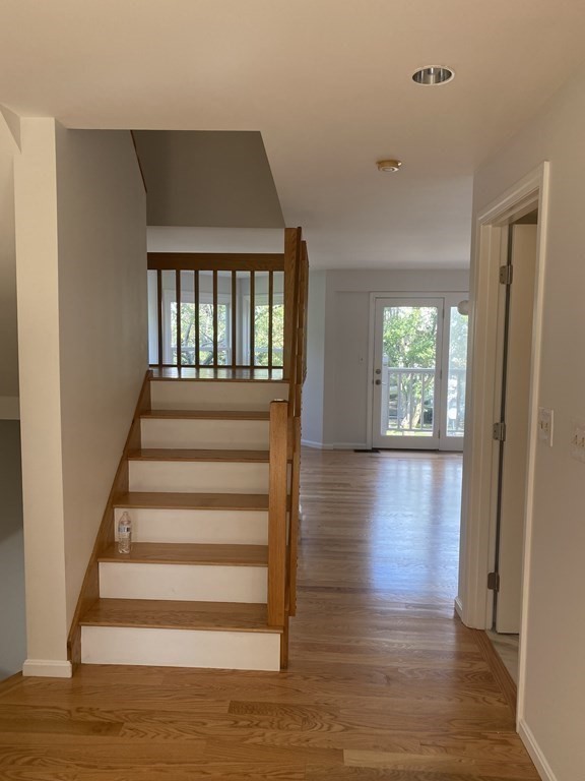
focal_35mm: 26
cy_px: 390
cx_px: 292
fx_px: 586
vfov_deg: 67.3
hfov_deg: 53.1
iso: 50
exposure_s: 1/121
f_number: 1.8
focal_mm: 4.25
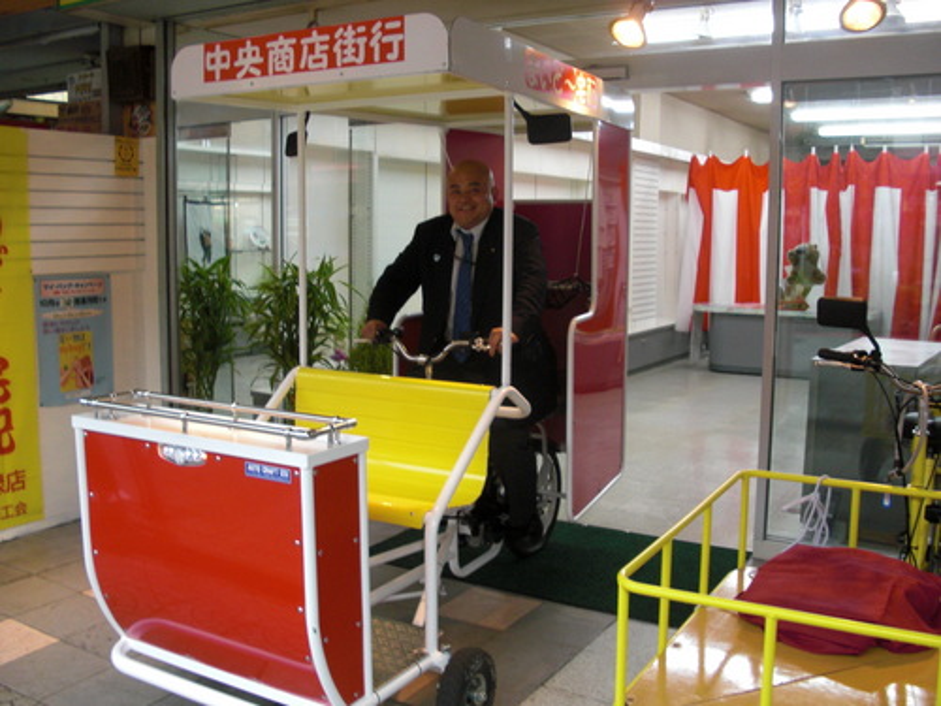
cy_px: 353
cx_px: 470
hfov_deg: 51.4
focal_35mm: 36
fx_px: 979
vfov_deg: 39.7
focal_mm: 6.3
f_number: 2.8
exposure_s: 1/80
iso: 200
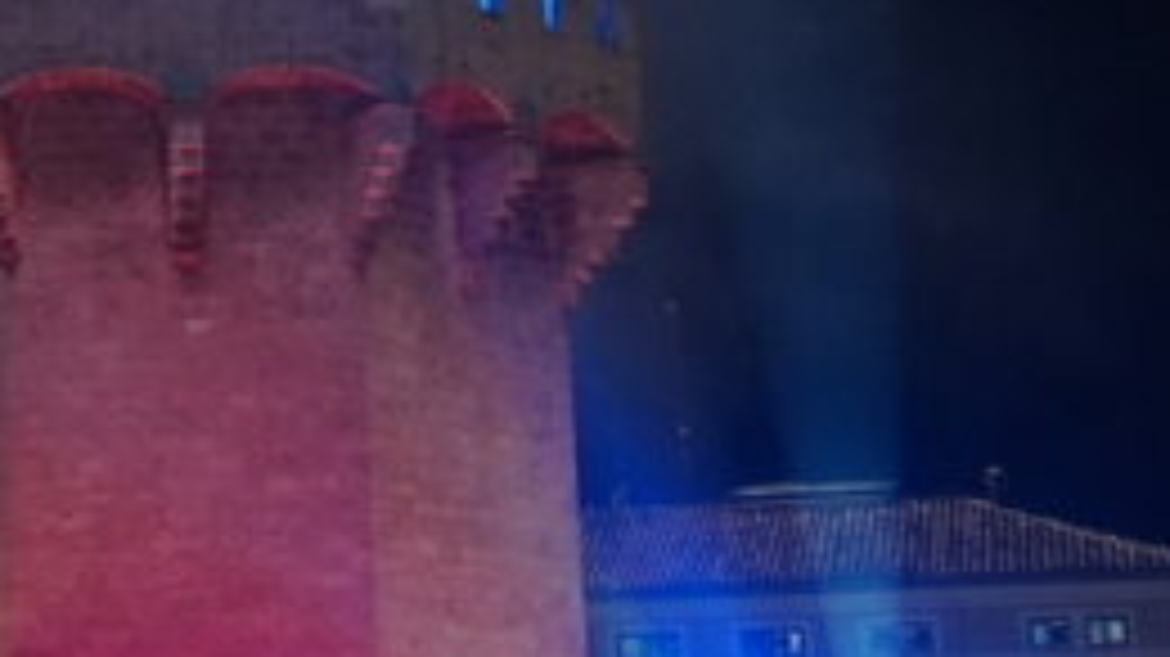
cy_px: -688
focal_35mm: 116
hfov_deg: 17.4
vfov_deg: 9.7
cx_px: -324
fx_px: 3597
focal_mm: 16
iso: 1000
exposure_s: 1/80
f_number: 2.8
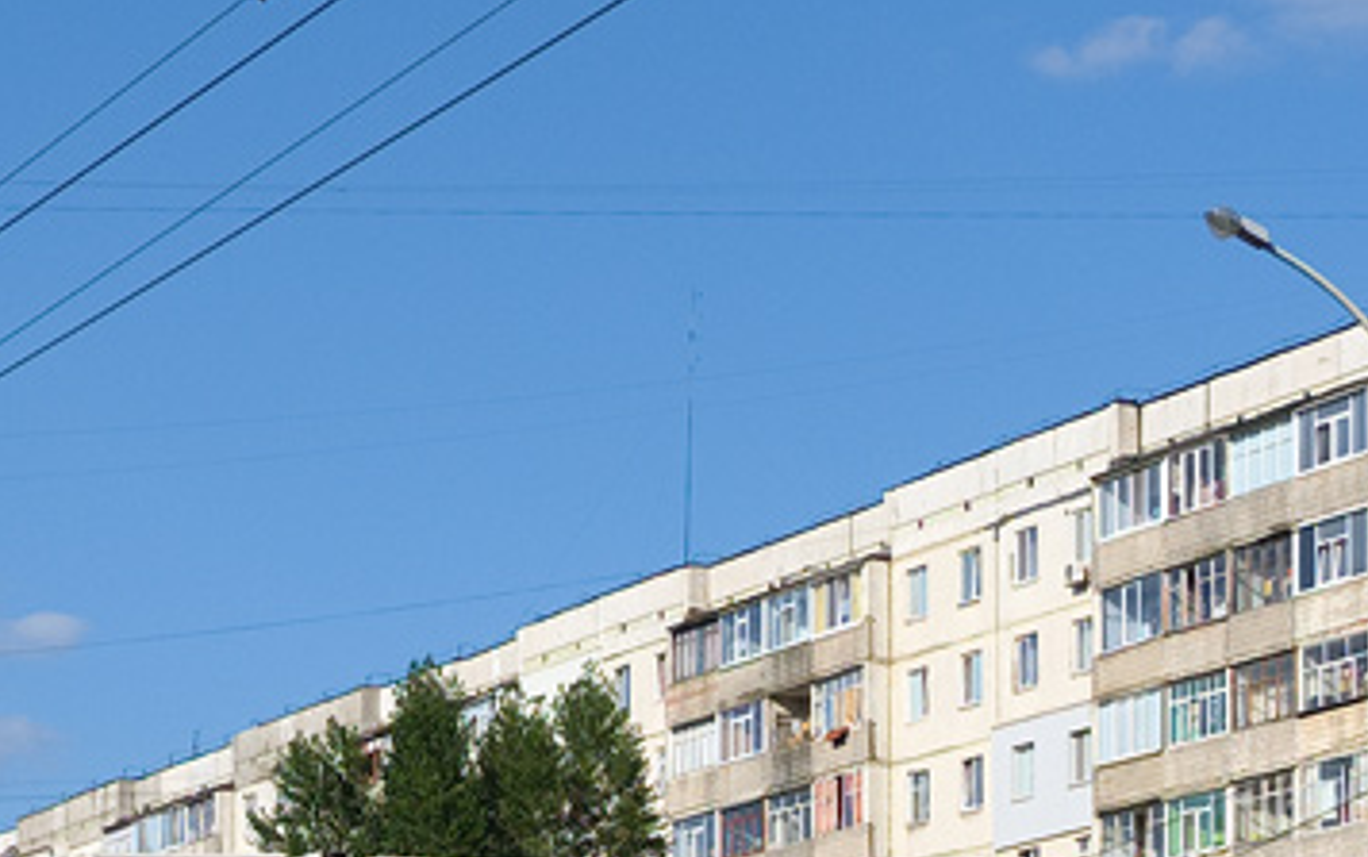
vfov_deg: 12.2
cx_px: 273
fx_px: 3843
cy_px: 1245
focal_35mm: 103
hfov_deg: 20.0
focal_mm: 20.1
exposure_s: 1/640
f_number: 5.6
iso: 200
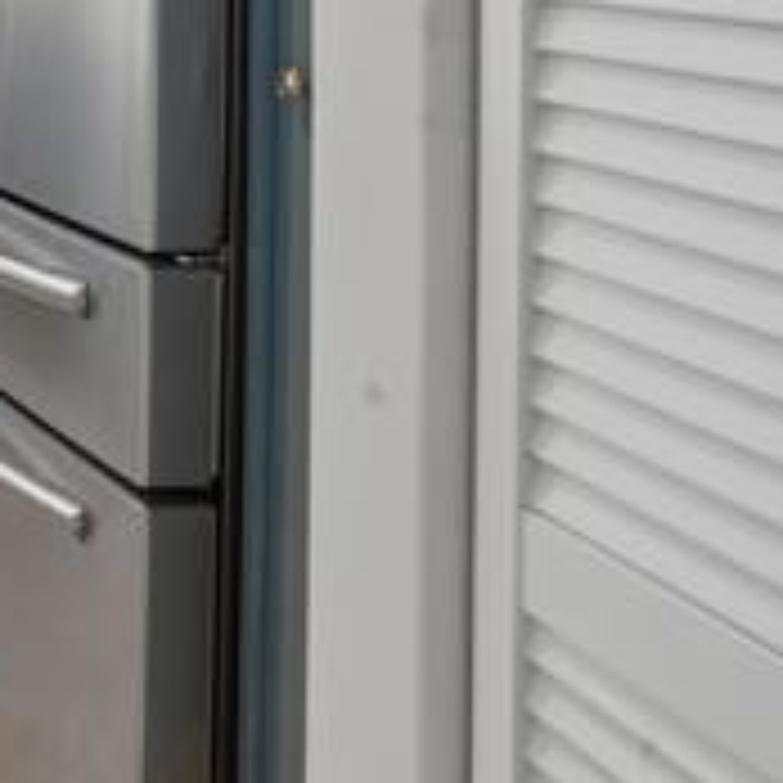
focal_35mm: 50
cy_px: -126
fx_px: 1280
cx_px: -634
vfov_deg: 29.8
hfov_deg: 21.6
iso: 500
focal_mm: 16
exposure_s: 1/80
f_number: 11
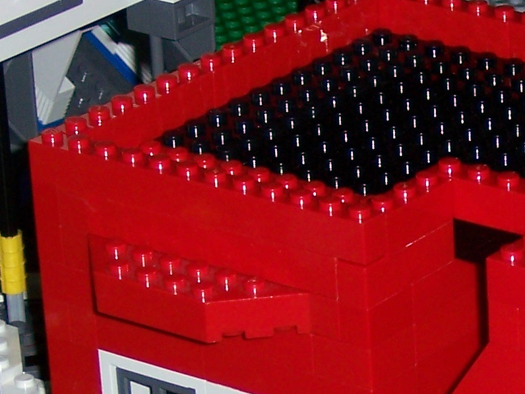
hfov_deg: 7.9
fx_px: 3779
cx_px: 546
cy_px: 432
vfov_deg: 6.0
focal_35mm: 249
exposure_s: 1/100
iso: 100
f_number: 3.8
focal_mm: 11.6
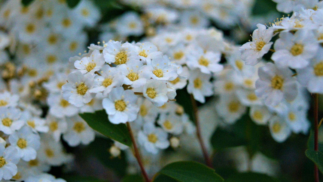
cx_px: 120
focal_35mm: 78
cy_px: 73
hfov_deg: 27.2
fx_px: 666
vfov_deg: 15.5
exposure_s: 1/160
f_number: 4.5
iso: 1600
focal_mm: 35
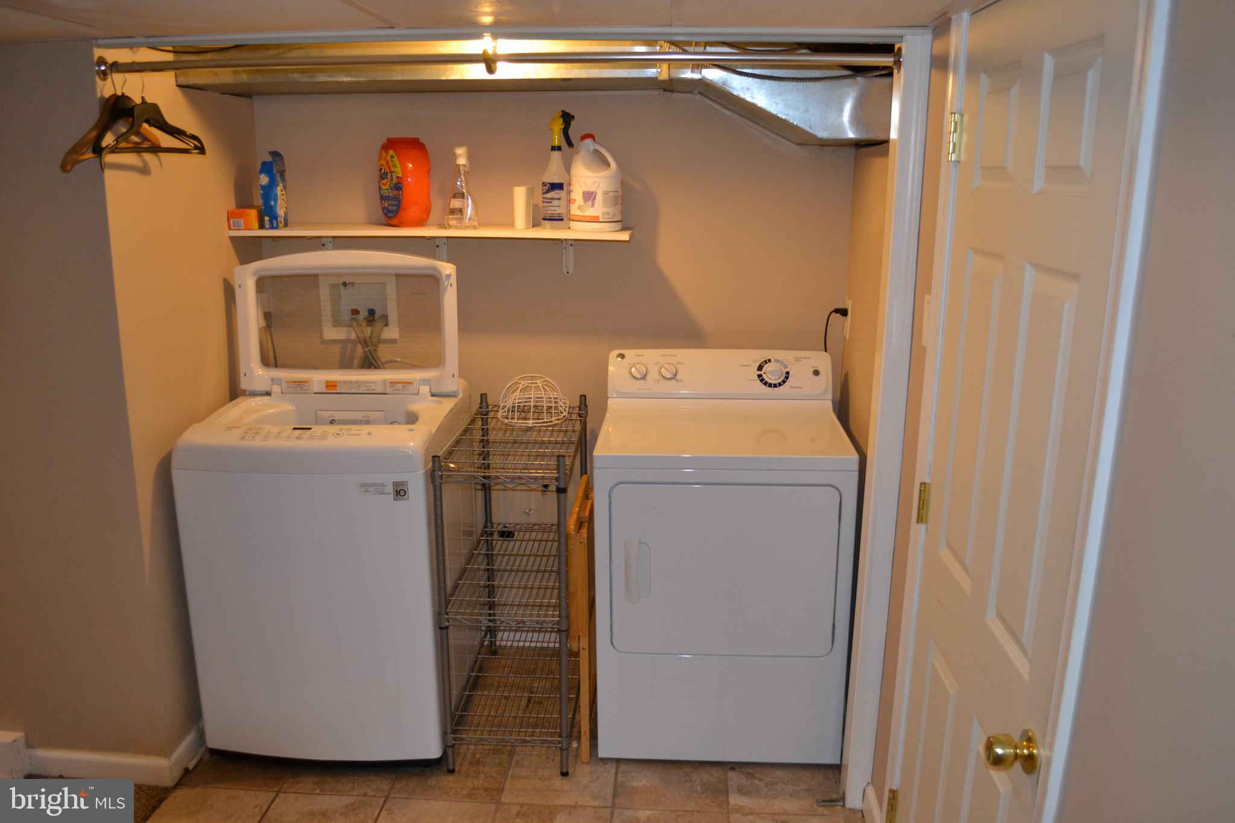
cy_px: 412
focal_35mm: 27
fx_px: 926
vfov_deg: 47.9
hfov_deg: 67.4
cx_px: 618
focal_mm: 18
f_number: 3.5
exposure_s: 1/60
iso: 1100
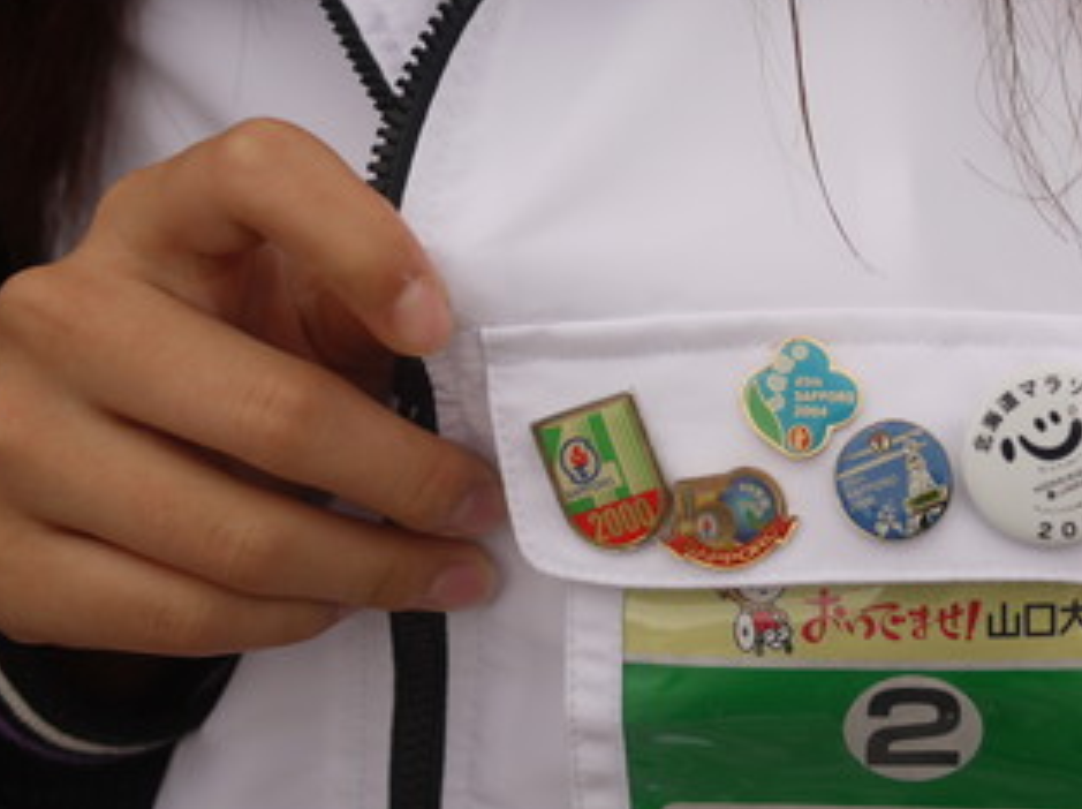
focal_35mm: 64
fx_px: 1998
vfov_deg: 22.8
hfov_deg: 29.8
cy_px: 292
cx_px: 816
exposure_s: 1/160
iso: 100
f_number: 2.5
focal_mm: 20
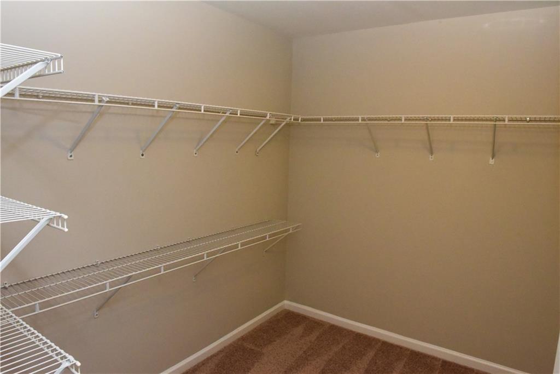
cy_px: 187
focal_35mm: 24
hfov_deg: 73.7
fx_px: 373
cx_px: 280
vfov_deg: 53.1
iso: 12800
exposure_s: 1/60
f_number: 14
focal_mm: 24
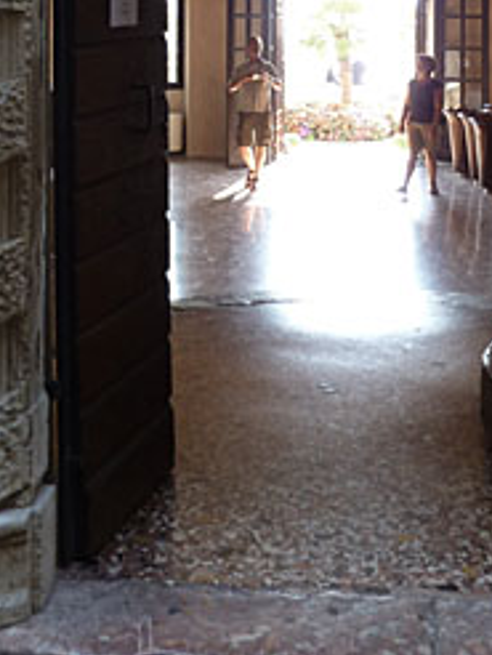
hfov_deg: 23.9
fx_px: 1154
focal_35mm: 61
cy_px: -99
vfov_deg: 28.2
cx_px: 339
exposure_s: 1/30
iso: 80
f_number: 3.3
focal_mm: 4.1
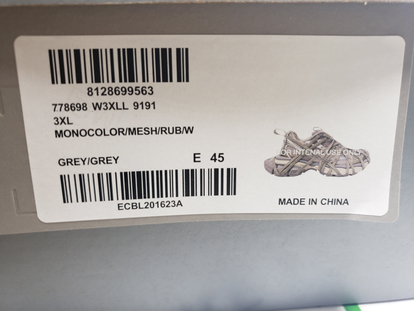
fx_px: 311
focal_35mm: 26
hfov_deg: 67.3
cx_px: 207
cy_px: 156
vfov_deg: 53.1
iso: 80
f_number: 1.5
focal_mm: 4.3
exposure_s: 1/100
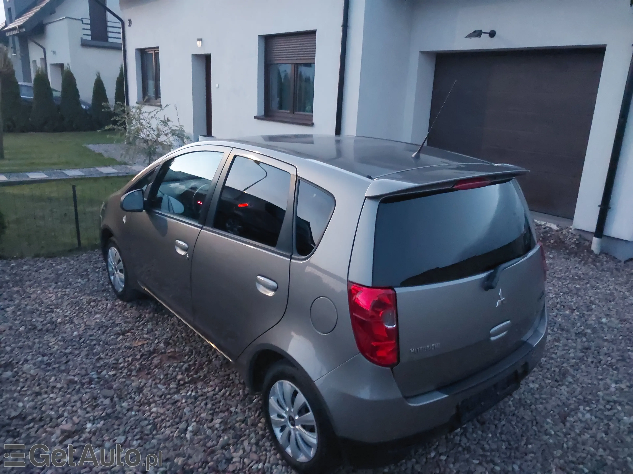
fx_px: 549
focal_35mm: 30
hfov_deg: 60.0
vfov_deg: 46.8
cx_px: 316
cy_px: 237
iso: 1000
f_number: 1.8
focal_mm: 4.6
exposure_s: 1/25
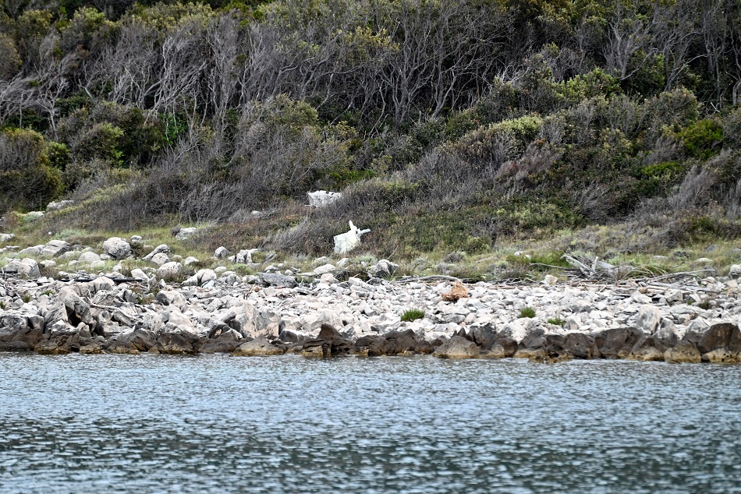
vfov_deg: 4.6
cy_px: 247
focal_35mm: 300
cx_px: 370
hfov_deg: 6.9
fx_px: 6177
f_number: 5.6
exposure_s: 1/500
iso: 400
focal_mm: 300
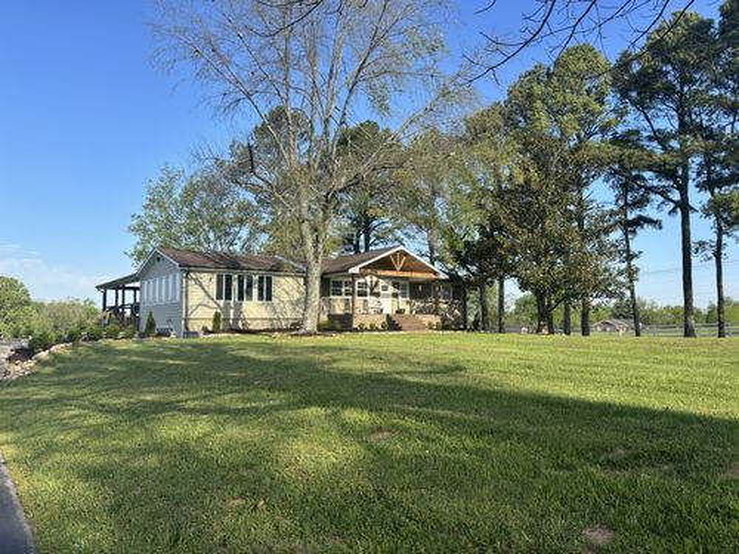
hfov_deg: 67.3
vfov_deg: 53.1
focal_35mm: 26
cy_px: 277
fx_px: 555
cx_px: 370
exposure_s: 1/1721
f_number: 1.6
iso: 50
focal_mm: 5.96
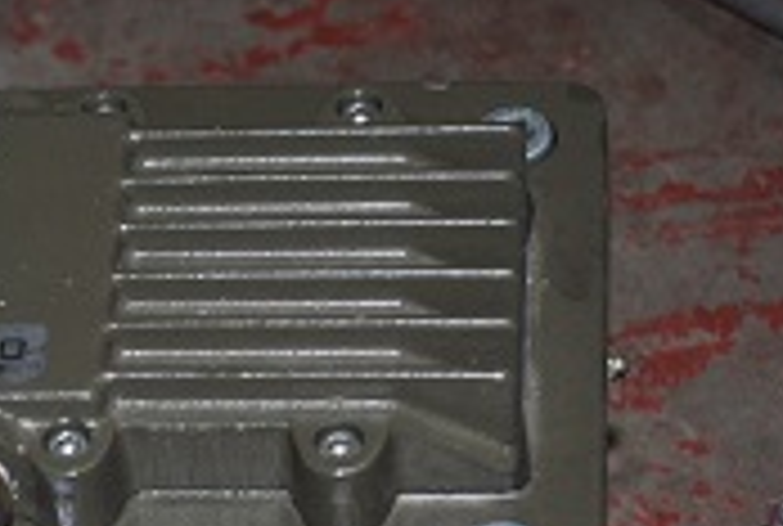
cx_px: -155
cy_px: 677
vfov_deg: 7.6
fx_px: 3925
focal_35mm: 180
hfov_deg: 11.2
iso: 200
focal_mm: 36
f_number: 5
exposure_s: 1/60
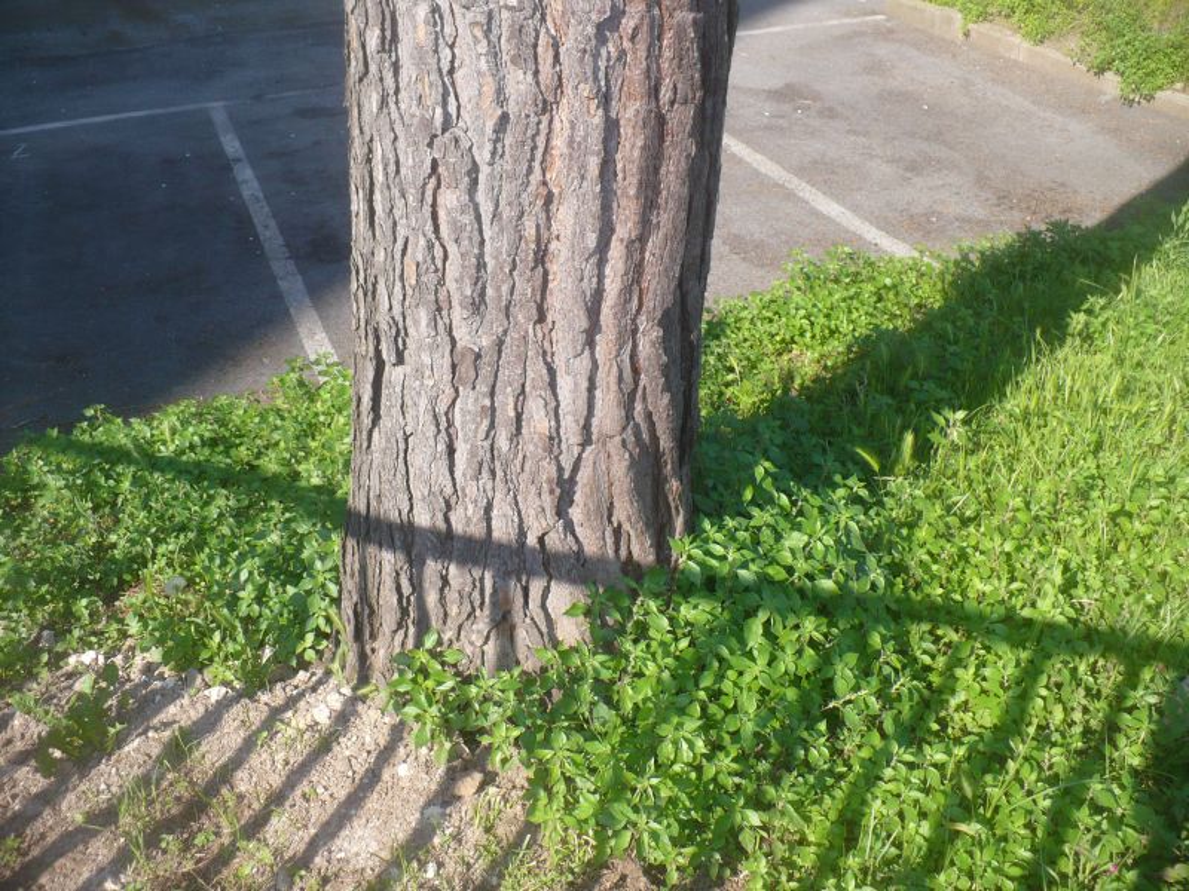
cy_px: 446
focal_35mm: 37
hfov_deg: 50.1
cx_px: 594
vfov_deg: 38.7
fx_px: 1271
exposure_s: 1/500
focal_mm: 6.1
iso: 100
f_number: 2.8
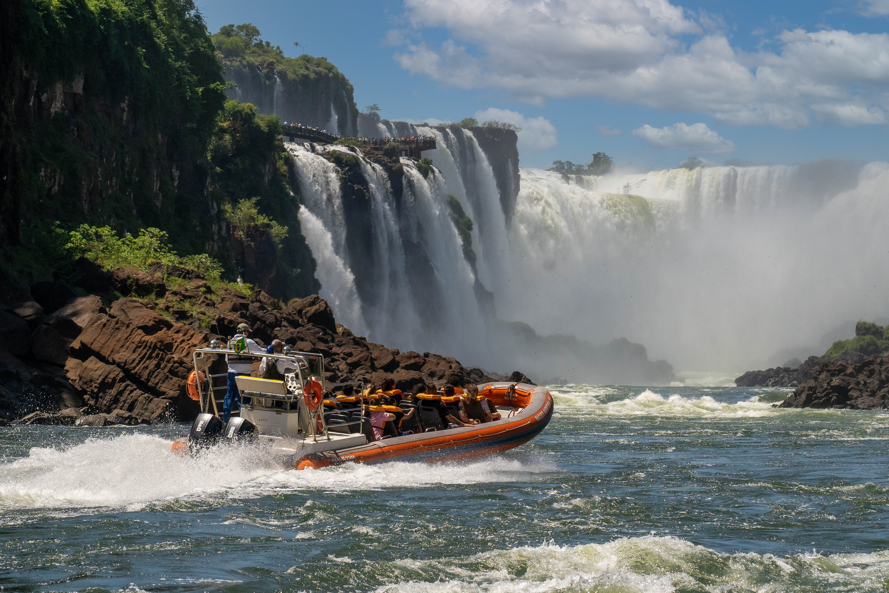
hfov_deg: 15.1
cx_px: 444
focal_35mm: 136
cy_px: 296
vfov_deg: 10.1
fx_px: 3358
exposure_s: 1/3200
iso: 1000
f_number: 10
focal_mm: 91
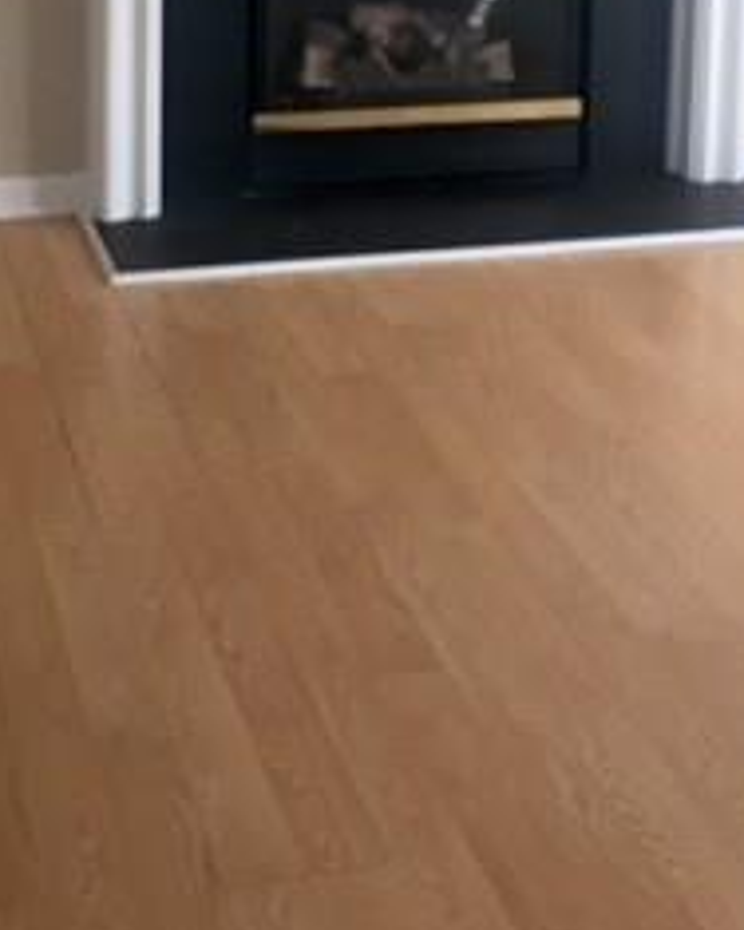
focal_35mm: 77
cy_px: -119
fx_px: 2119
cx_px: 419
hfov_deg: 19.9
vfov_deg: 23.1
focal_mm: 4.15
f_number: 2.2
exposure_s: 1/30
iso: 25
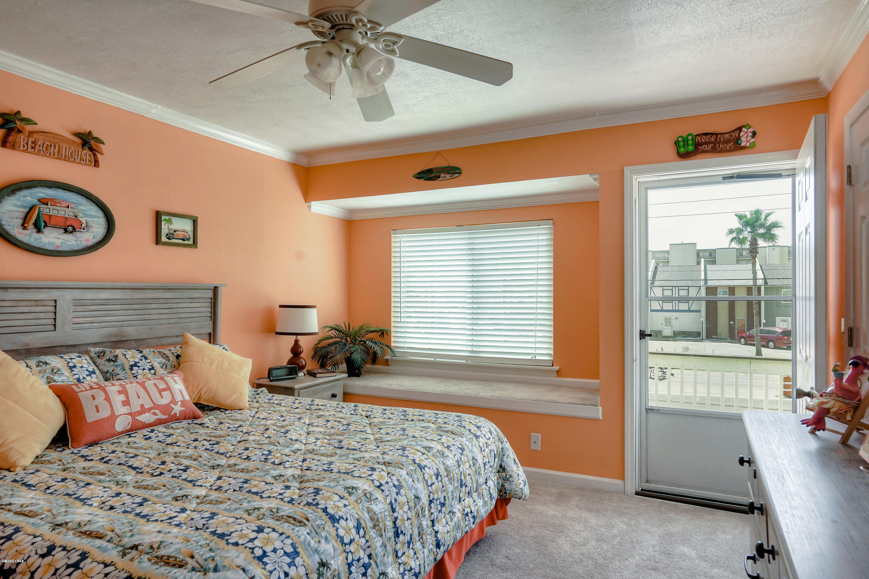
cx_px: 434
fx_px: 483
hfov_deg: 84.0
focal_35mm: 20
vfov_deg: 61.9
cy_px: 290
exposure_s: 1/40
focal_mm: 20
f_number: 8
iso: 100
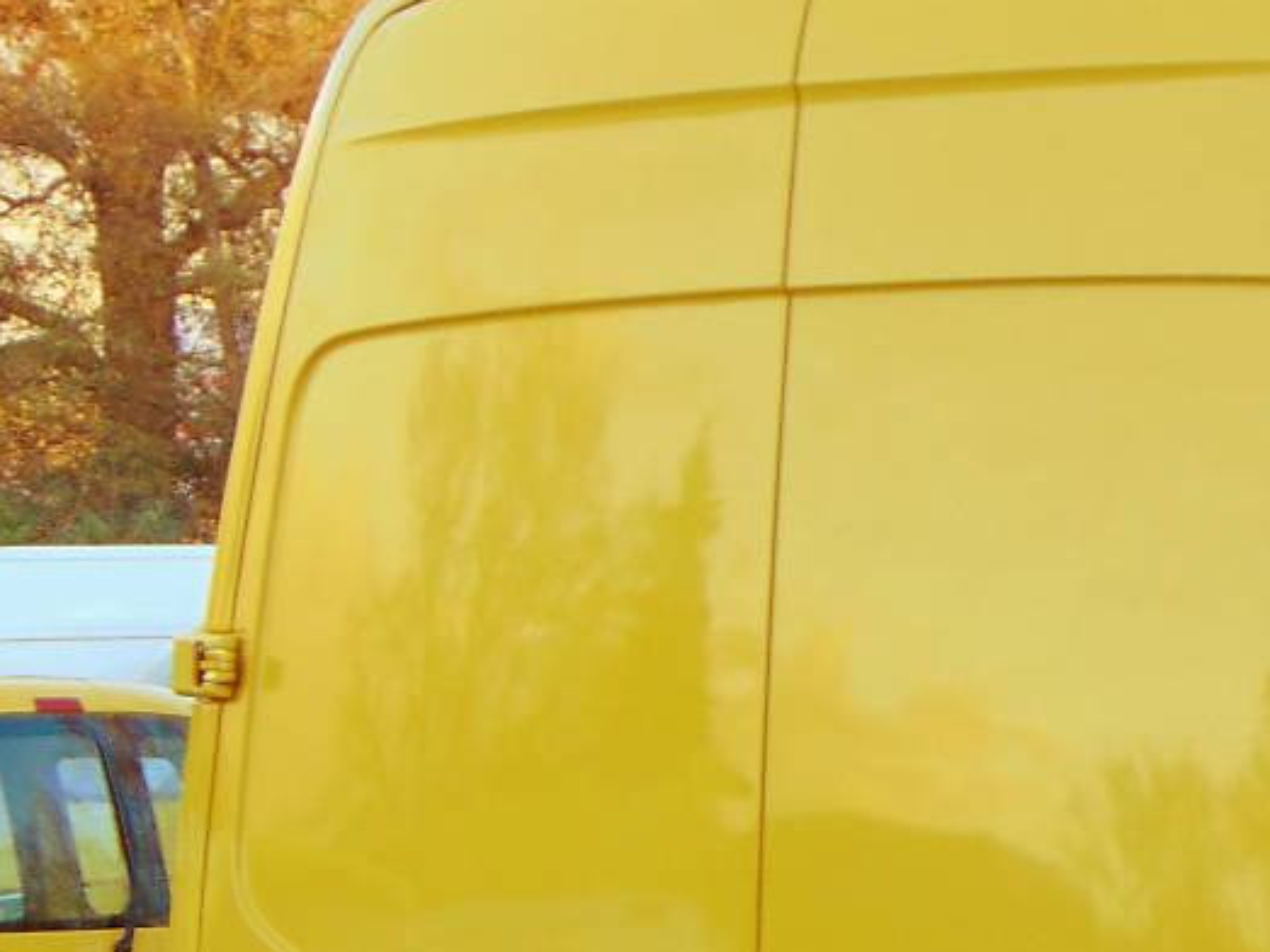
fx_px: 5612
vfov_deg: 9.6
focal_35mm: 153
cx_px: 1435
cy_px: 947
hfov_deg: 12.7
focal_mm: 9
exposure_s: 1/30
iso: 100
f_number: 3.5
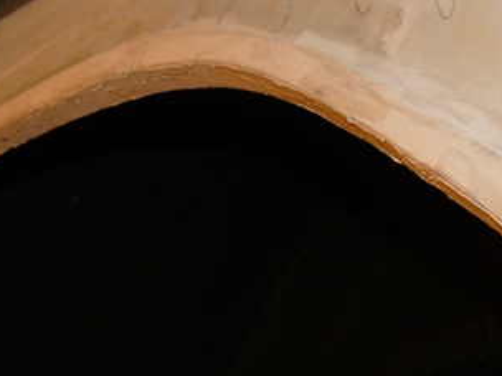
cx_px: 268
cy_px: 315
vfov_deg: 16.1
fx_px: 1320
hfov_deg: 21.5
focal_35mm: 91
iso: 100
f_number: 2.8
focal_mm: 6
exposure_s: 1/30
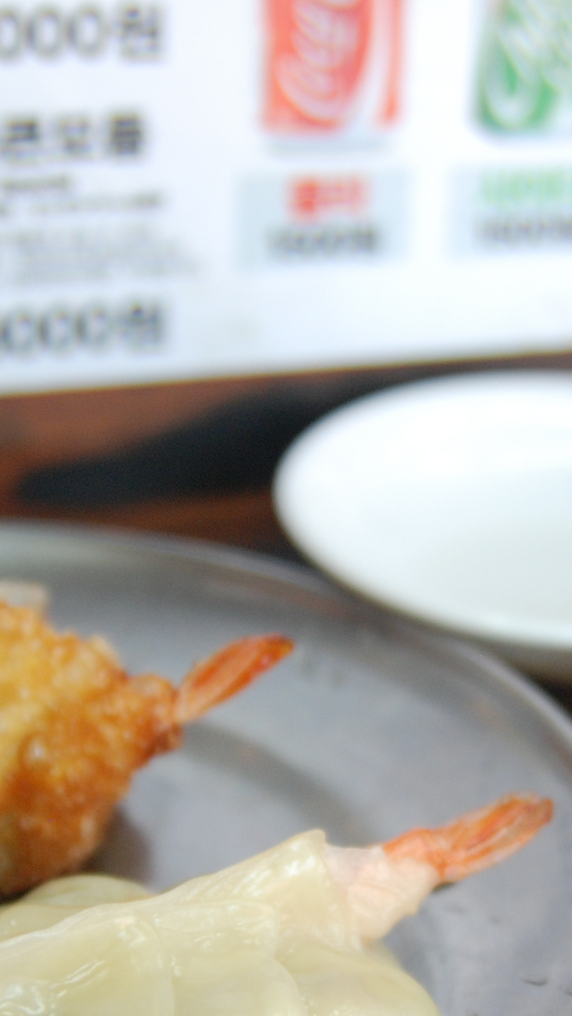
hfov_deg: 14.9
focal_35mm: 81
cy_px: 819
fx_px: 2184
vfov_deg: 25.7
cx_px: 397
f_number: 2.8
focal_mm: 20
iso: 400
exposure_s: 1/60
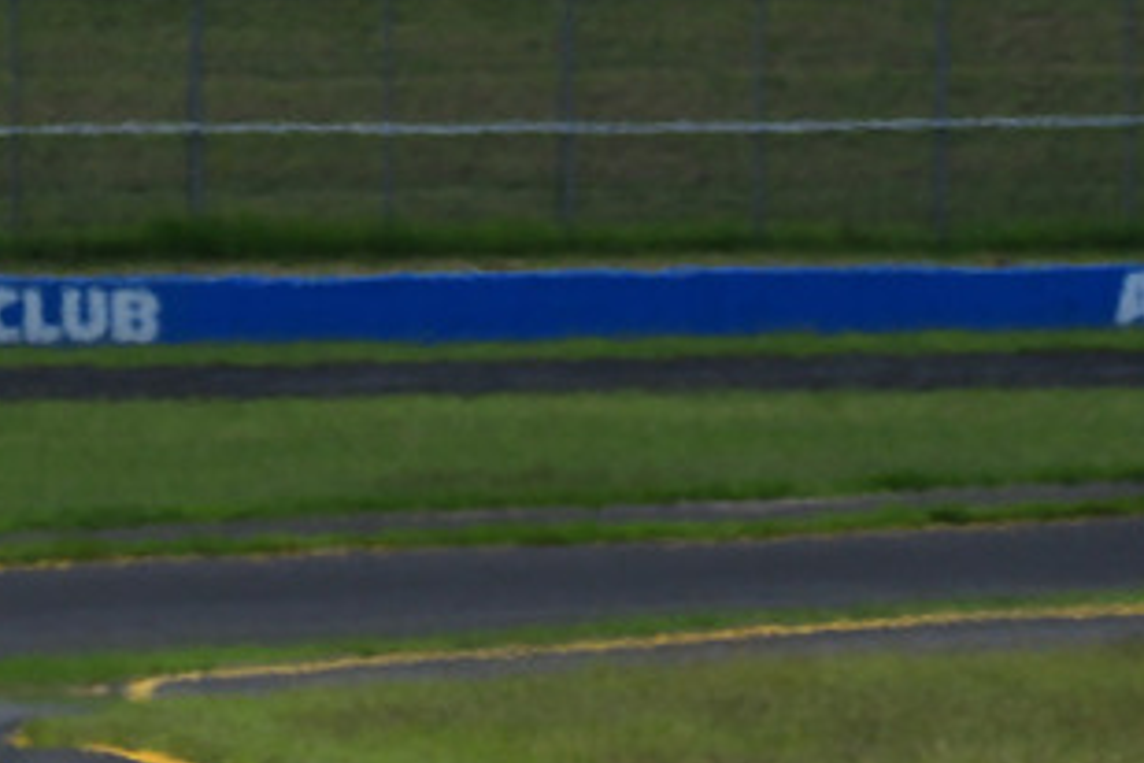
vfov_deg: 0.9
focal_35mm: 1593
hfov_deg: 1.3
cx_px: 4
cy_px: 804
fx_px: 50618
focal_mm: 410
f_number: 11
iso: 500
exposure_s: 1/640
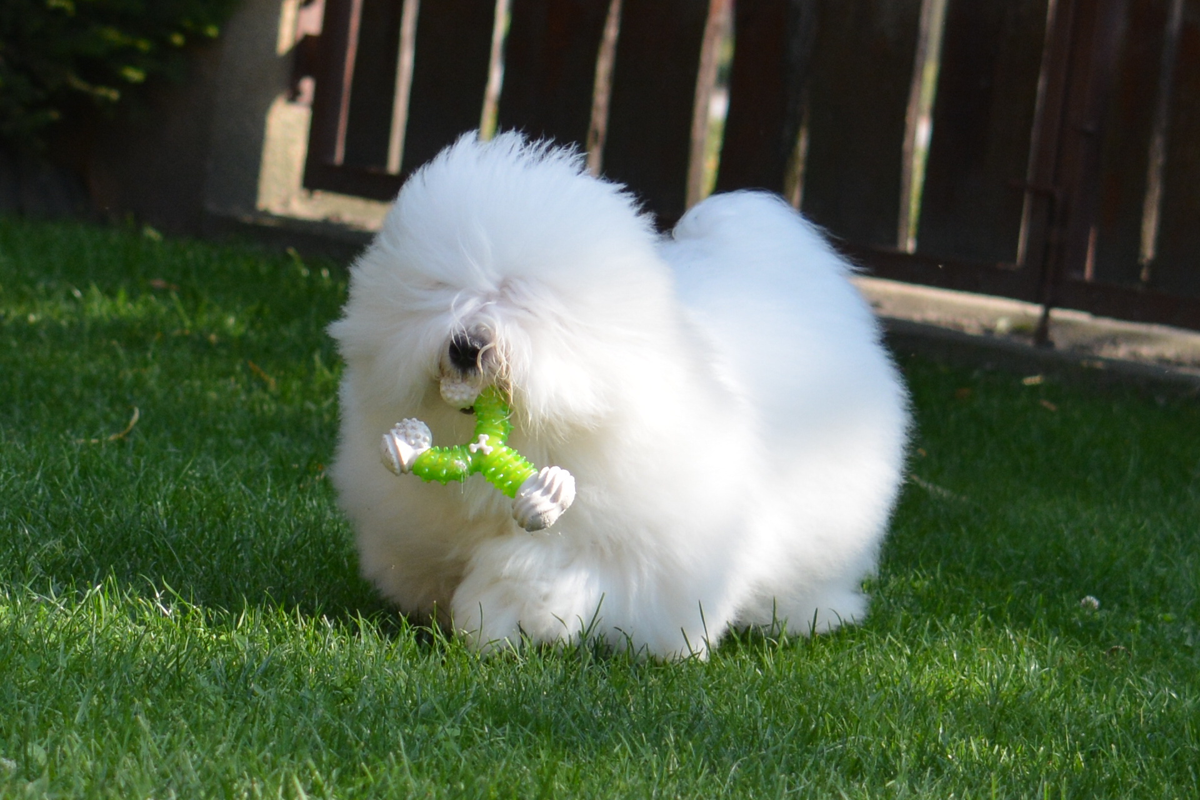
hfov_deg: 20.9
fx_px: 3250
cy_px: 400
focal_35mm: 98
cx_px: 600
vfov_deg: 14.0
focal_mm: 65
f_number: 5
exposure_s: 1/1250
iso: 400
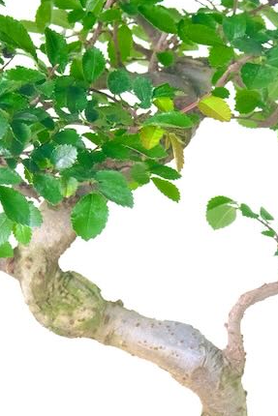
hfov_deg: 4.8
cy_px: 397
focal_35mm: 286
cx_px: 117
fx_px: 3310
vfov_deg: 7.2
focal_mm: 63.8
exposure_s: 1/30
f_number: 8
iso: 1600
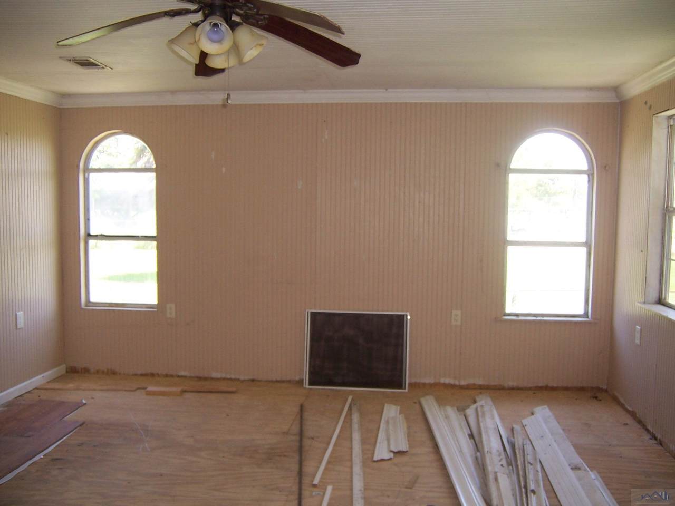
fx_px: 643
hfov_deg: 55.4
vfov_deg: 42.9
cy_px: 253
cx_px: 338
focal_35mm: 33
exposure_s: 1/60
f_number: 2.8
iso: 80
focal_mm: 5.5
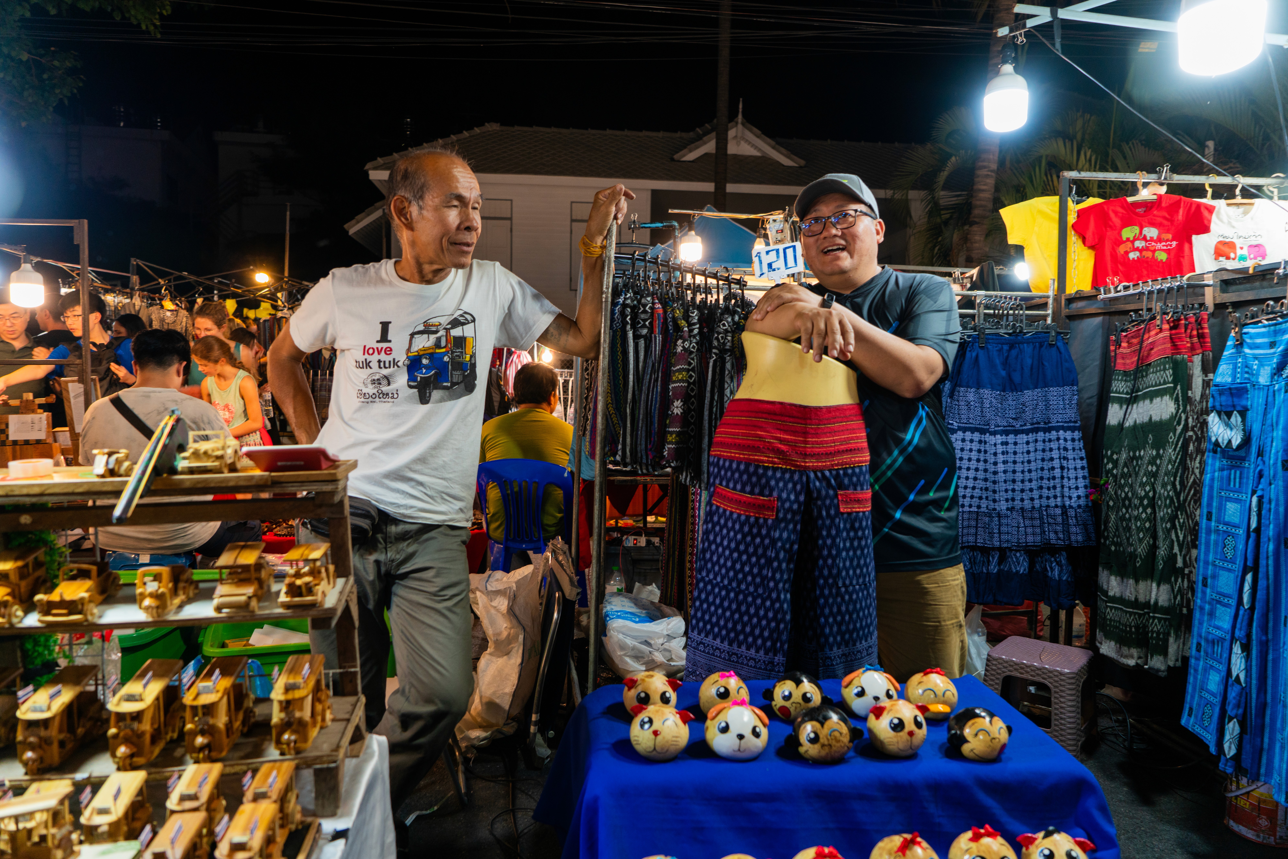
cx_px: 644
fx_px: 859
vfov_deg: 53.1
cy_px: 430
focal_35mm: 24
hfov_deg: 73.7
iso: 640
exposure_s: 1/60
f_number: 4
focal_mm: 24
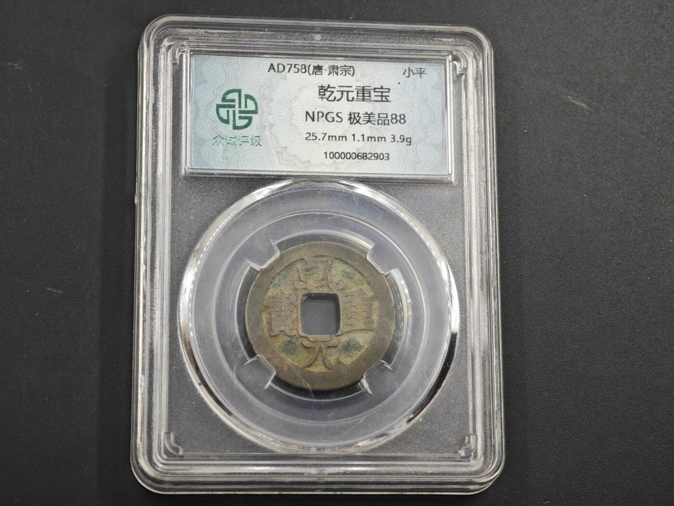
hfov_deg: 22.0
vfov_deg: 16.6
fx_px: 1733
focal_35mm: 89
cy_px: 253
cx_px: 337
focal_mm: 12.28
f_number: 1.8
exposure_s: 1/100
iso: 100
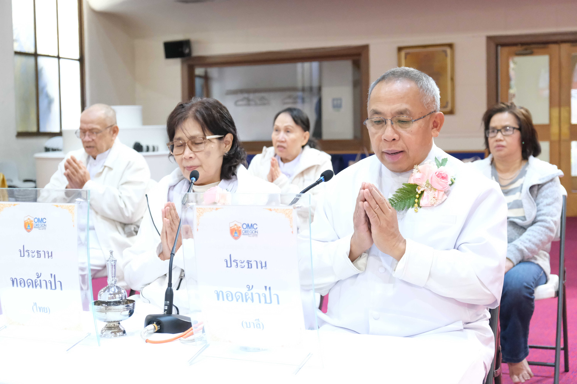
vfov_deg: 25.1
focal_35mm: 54
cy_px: 192
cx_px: 288
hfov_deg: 36.9
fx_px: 865
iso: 6400
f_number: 3.6
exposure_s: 1/75
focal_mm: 35.8
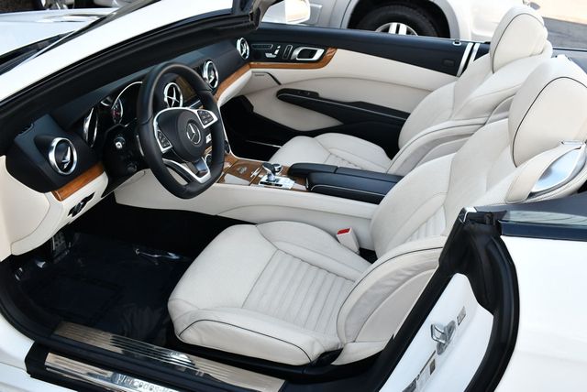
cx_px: 294
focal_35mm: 36
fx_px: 588
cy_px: 196
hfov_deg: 53.1
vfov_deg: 36.9
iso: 400
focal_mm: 18
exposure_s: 1/250
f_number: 5
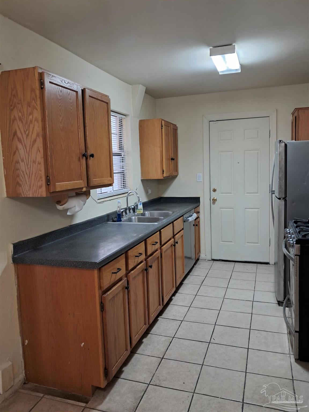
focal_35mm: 27
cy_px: 206
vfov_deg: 65.3
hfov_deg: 51.4
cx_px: 154
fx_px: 321
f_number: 1.8
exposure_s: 1/33
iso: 320
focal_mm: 4
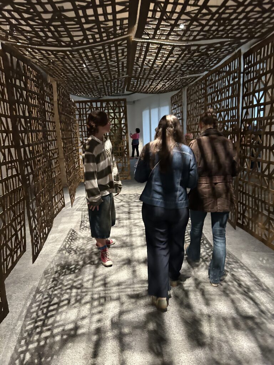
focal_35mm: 26
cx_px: 137
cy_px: 182
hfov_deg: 53.1
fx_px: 274
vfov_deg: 67.3
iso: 640
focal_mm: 5.7
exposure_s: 1/38
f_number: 1.5
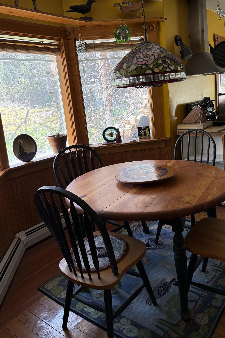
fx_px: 272
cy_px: 145
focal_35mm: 29
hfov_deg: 44.8
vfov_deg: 63.4
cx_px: 130
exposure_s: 1/134
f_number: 1.78
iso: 200
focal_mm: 6.76
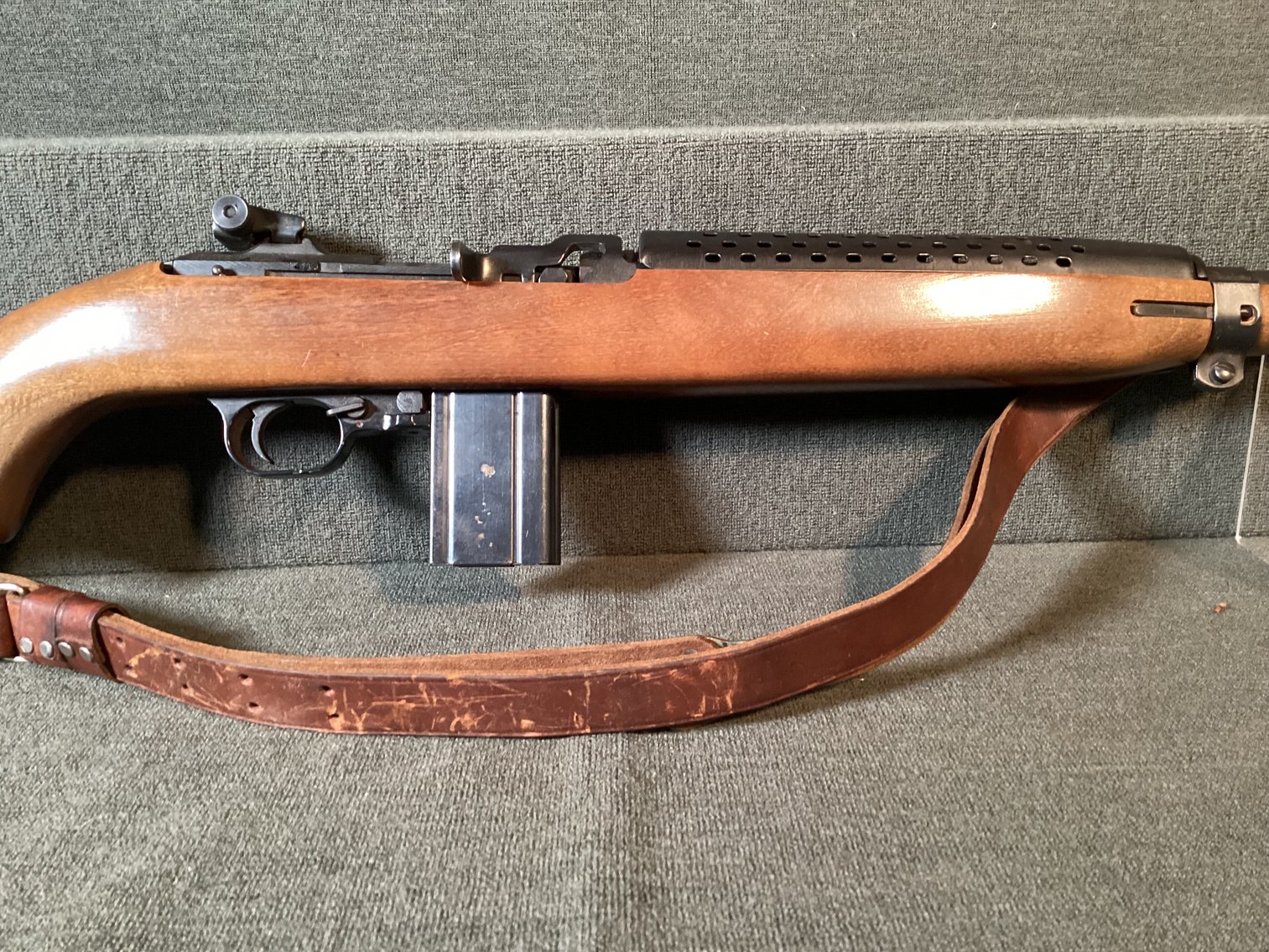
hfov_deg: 58.3
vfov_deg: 45.4
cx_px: 634
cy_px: 476
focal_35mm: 31
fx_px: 1137
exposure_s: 1/40
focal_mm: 3.3
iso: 320
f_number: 2.4
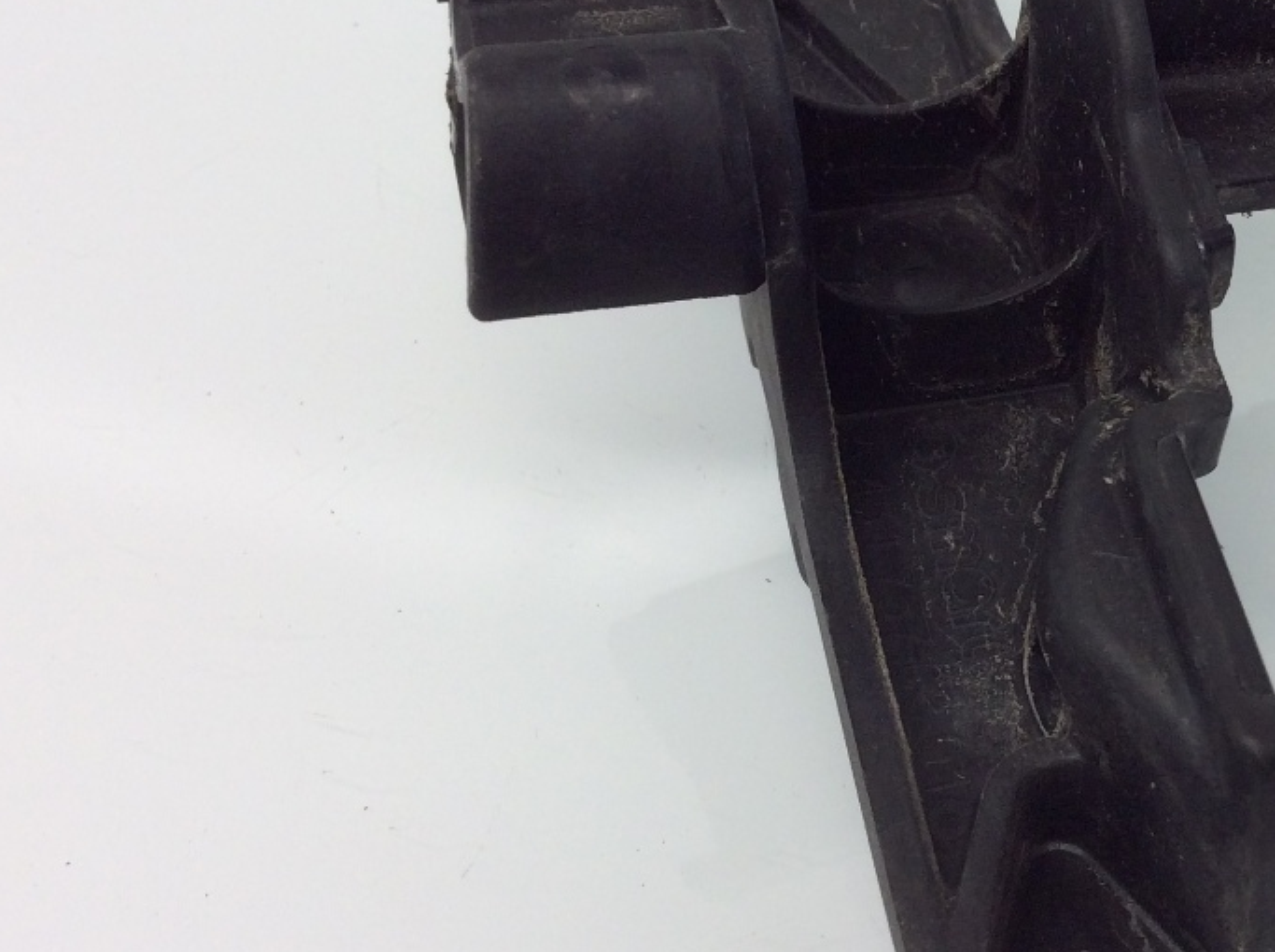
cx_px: 1129
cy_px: 330
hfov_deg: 30.9
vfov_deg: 24.3
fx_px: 2206
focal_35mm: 60
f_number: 2.4
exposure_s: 1/60
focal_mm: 3.3
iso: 50
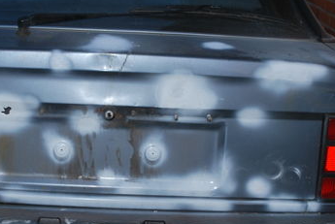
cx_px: 104
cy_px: 117
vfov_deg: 15.4
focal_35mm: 89
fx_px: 829
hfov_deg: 22.7
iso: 200
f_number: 4.8
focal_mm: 32
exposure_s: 1/60
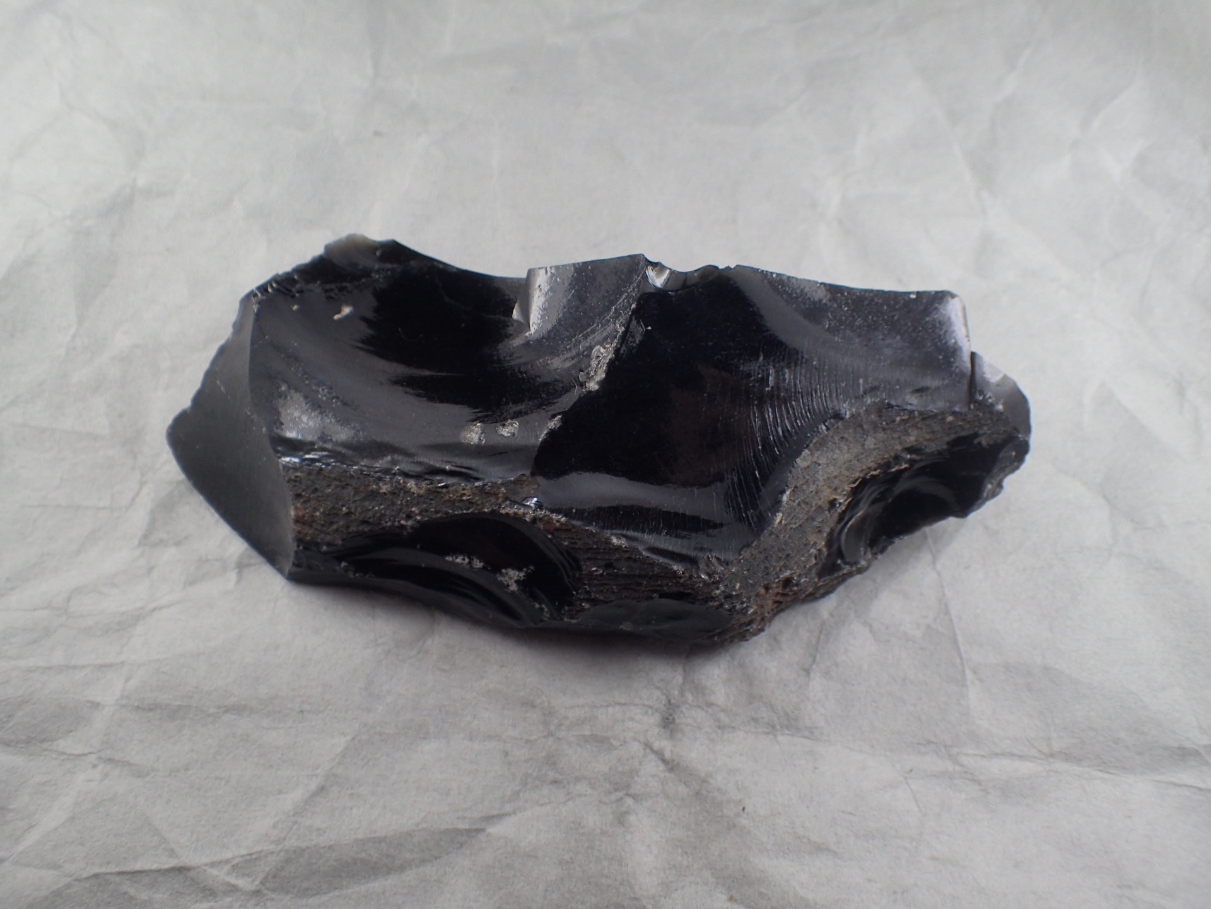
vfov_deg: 46.8
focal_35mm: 30
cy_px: 454
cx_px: 606
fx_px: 1050
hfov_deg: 60.0
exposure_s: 1/500
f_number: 2.3
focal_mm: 5.5
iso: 100
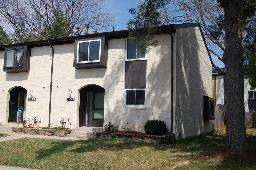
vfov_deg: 34.1
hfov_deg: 49.6
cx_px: 128
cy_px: 85
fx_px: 277
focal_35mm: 39
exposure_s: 1/400
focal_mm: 26
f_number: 10
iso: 200
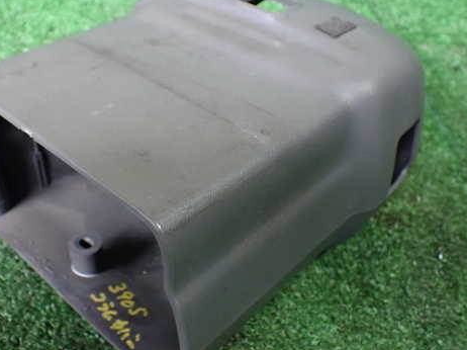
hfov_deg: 47.7
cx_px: 196
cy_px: 175
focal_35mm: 39
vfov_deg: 36.8
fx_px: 526
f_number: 2.3
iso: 800
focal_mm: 5.4
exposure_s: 1/30
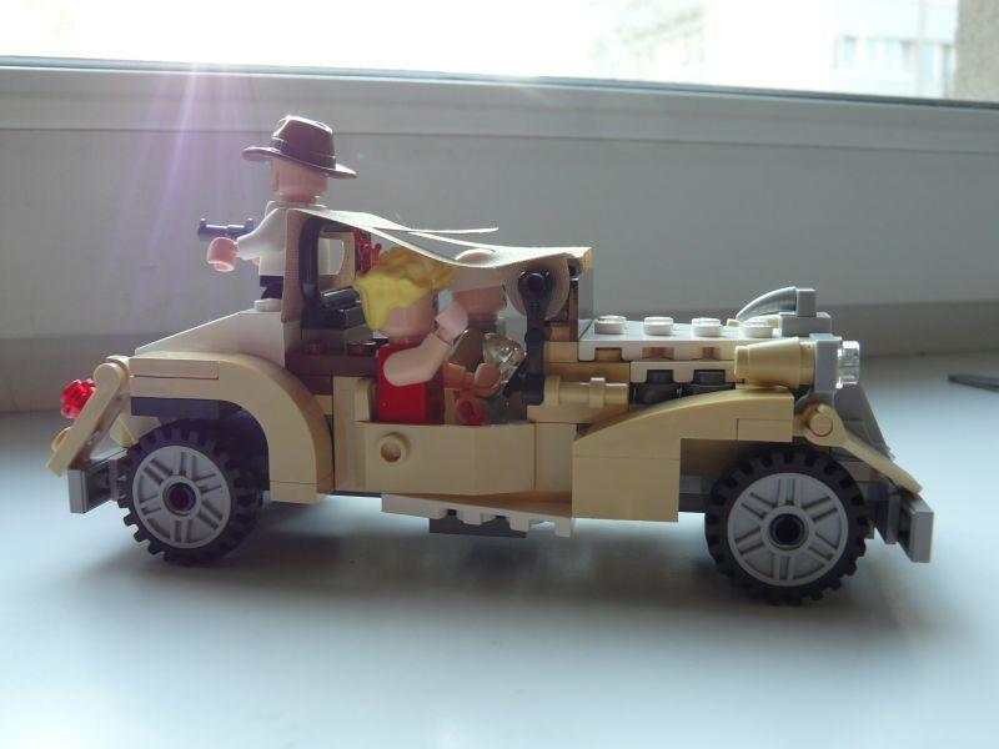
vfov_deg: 41.8
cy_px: 374
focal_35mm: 34
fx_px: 981
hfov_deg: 54.0
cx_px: 500
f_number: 2.8
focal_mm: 5.6
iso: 100
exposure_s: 1/60
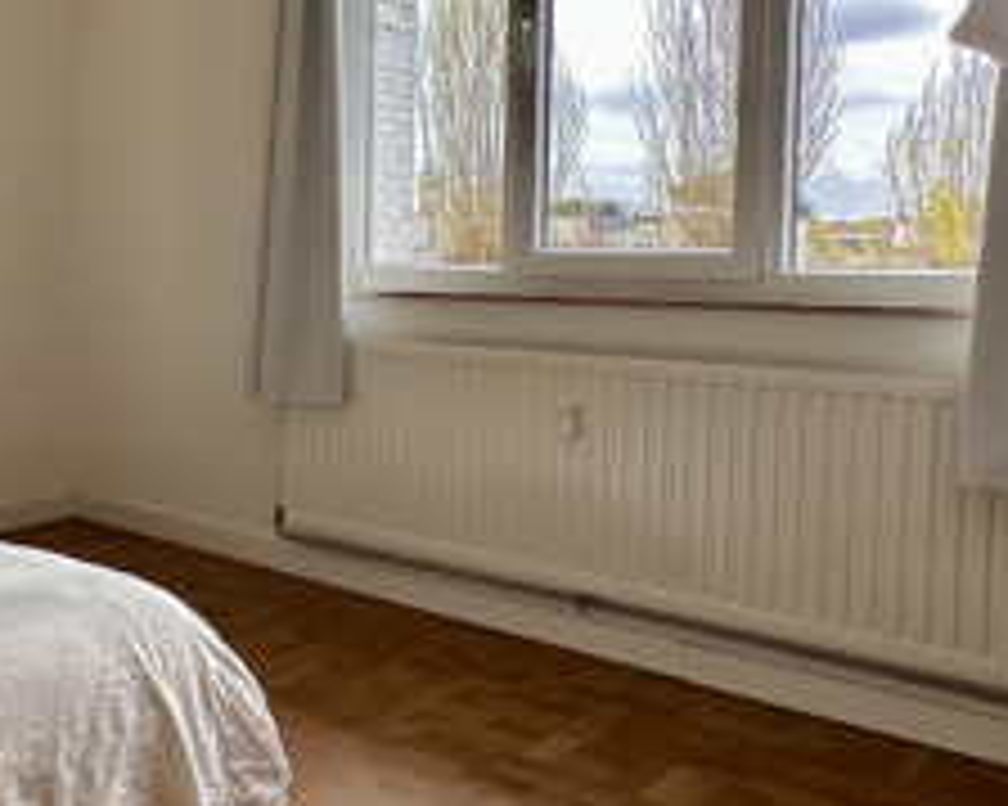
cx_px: 198
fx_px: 1163
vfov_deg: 38.0
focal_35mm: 39
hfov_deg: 44.5
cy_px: 320
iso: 40
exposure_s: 1/144
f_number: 2.2
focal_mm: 2.22
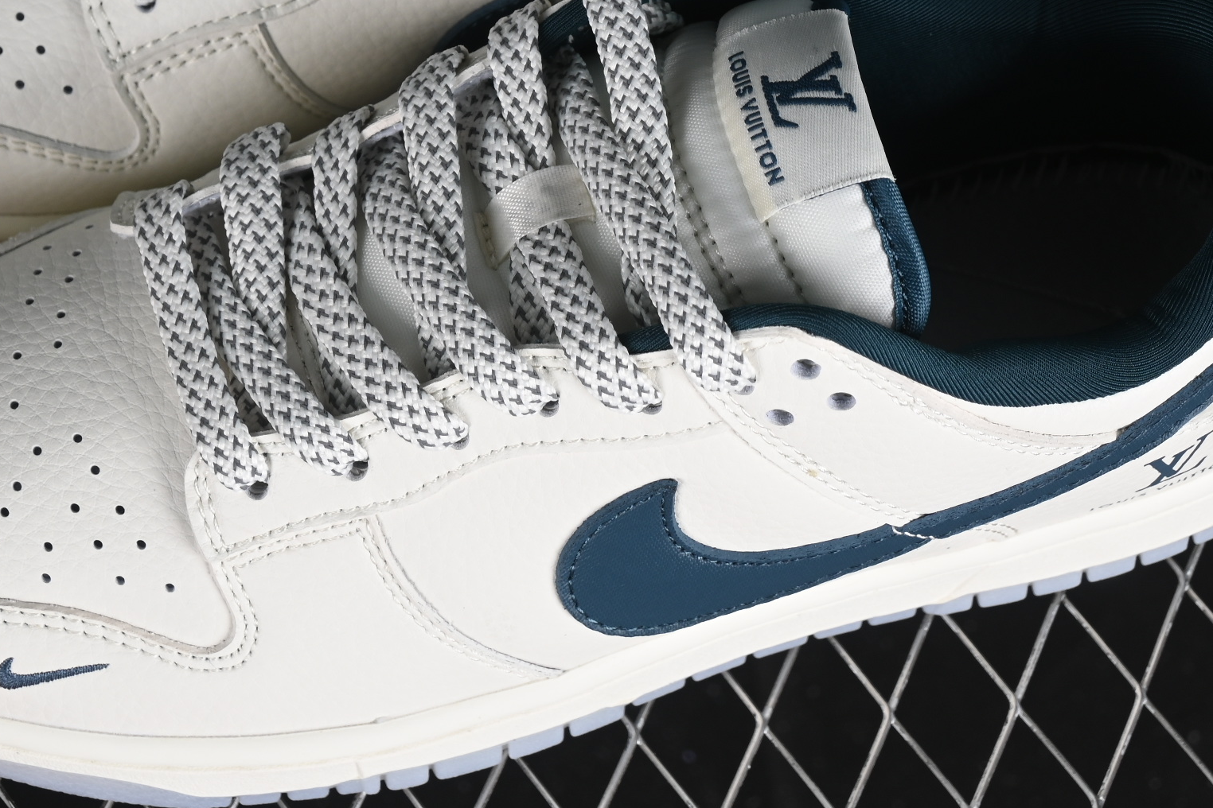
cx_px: 523
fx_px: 4616
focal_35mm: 137
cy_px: 116
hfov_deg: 15.0
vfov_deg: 10.0
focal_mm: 50
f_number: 7.1
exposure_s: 1/80
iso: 160
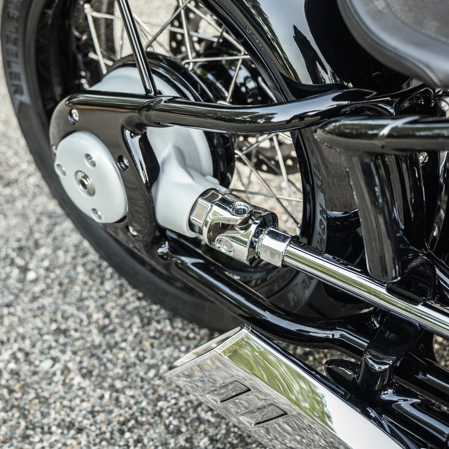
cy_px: 147
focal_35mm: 63
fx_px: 925
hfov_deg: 27.3
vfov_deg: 27.1
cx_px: 227
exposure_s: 1/60
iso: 320
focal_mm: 47
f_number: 2.8
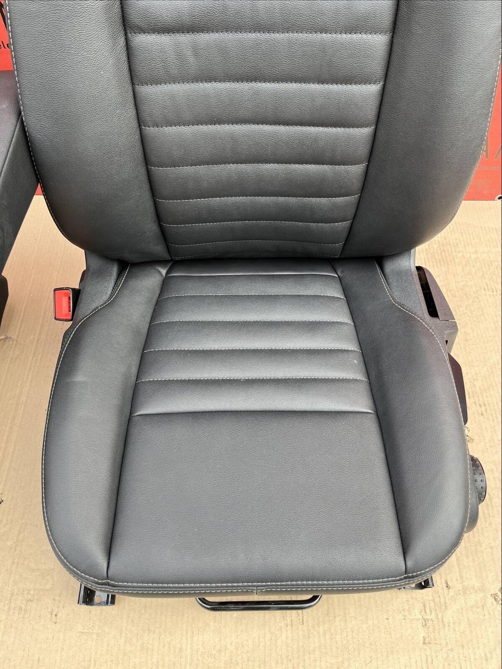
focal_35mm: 26
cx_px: 251
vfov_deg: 67.3
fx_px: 503
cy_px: 334
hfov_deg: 53.1
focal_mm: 5.1
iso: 50
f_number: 1.6
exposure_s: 1/182
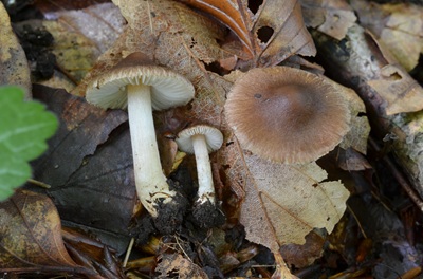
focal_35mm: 60
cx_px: 212
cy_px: 140
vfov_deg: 22.5
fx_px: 703
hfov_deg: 33.5
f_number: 16
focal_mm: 40
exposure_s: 8
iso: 100
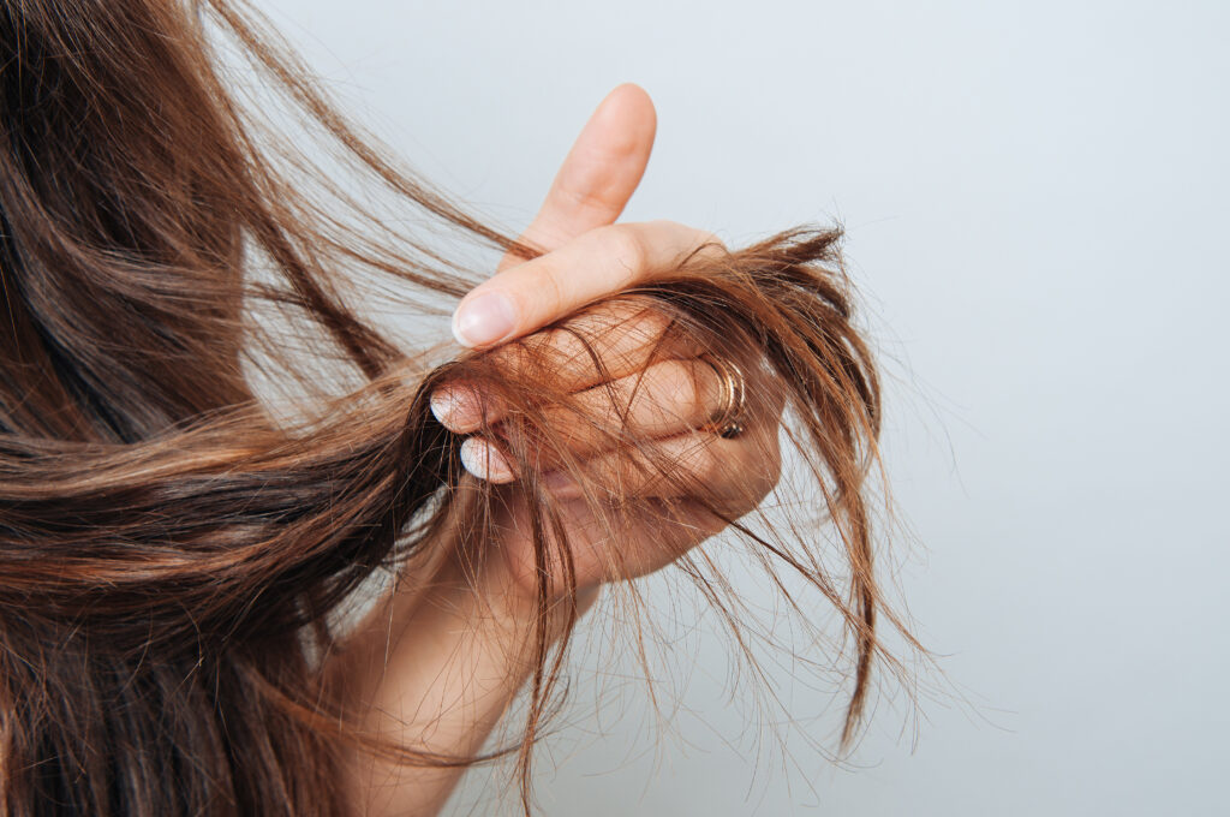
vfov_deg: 23.7
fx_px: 1945
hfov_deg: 35.1
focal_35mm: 57
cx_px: 615
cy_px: 408
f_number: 7.1
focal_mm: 38
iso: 100
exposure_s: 1/160
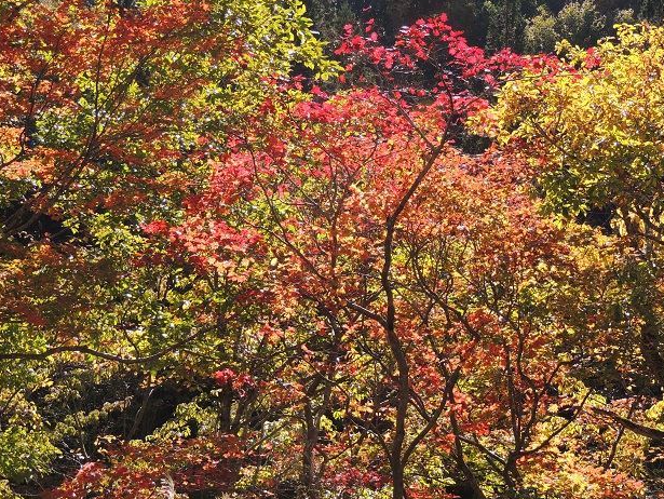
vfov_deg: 18.9
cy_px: 219
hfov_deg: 24.9
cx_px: 411
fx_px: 1497
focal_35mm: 78
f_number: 3.7
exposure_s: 1/320
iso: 100
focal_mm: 10.7
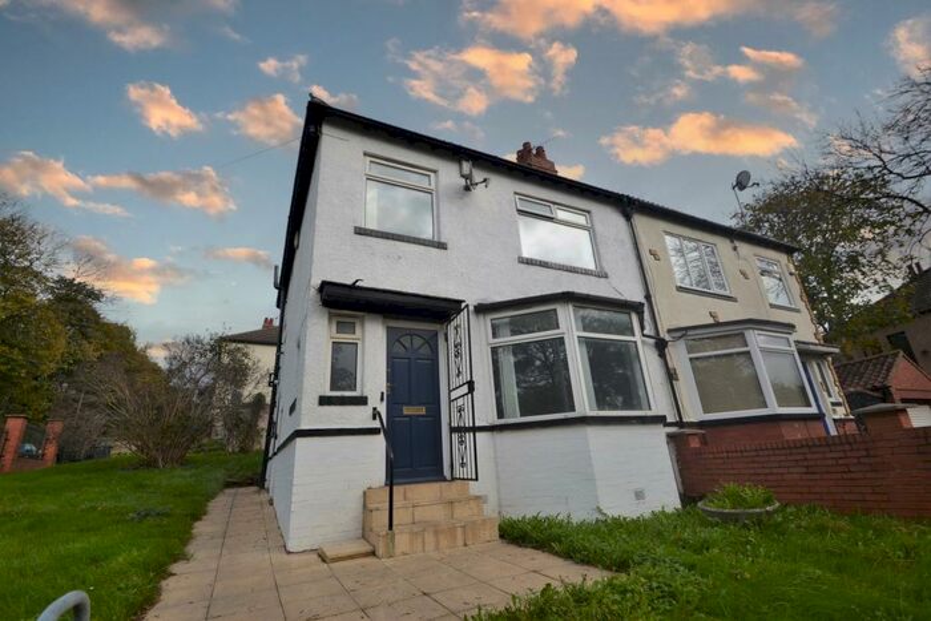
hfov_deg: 100.4
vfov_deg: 77.4
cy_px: 310
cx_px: 466
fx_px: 388
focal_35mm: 15
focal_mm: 10
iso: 100
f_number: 5.6
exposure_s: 1/250
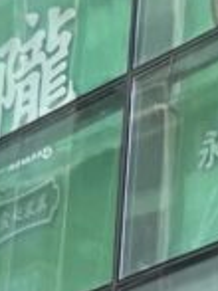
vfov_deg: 9.1
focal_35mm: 181
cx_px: 454
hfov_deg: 7.8
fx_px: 1522
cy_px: 829
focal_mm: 4.2
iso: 32
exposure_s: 1/305
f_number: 1.6
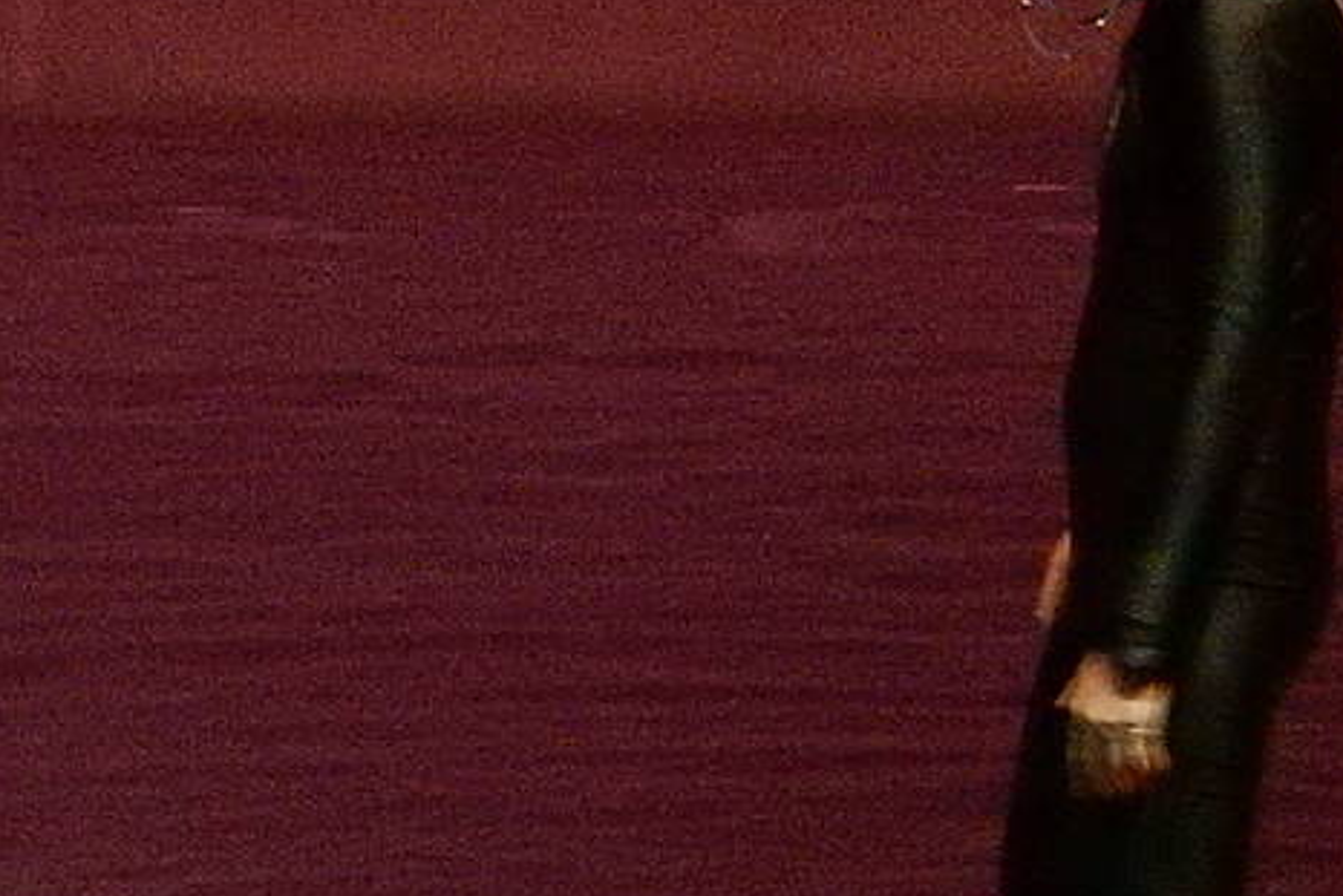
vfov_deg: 2.3
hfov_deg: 3.4
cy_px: 838
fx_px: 22501
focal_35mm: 603
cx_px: 455
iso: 1600
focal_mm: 30.3
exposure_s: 1/20
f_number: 5.7
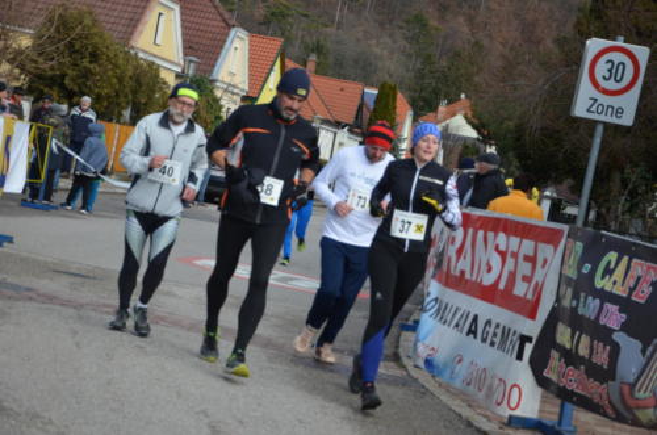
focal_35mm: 93
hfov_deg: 22.0
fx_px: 1693
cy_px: 218
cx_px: 328
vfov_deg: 14.6
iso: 500
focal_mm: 62
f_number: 5.3
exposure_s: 1/1000
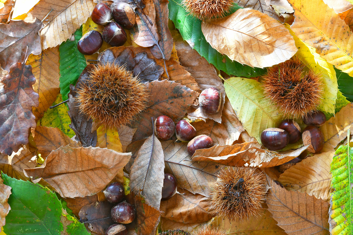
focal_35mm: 90
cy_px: 118
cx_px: 176
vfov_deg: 15.2
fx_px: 882
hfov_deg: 22.6
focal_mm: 60
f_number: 14
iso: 500
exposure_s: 1.6
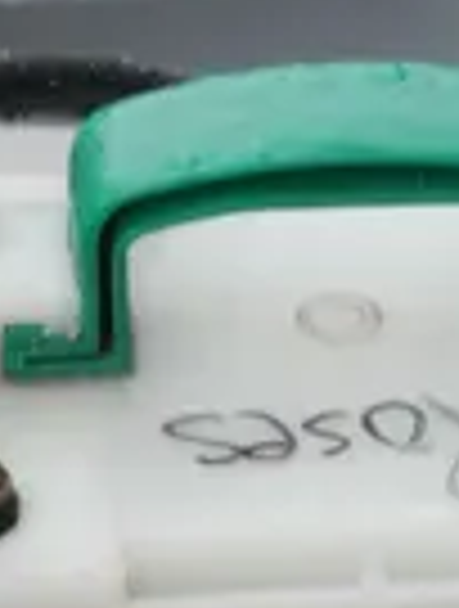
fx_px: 4522
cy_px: 1666
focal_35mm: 257
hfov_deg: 5.8
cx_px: 142
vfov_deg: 7.1
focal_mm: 17
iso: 200
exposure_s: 1/160
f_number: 5
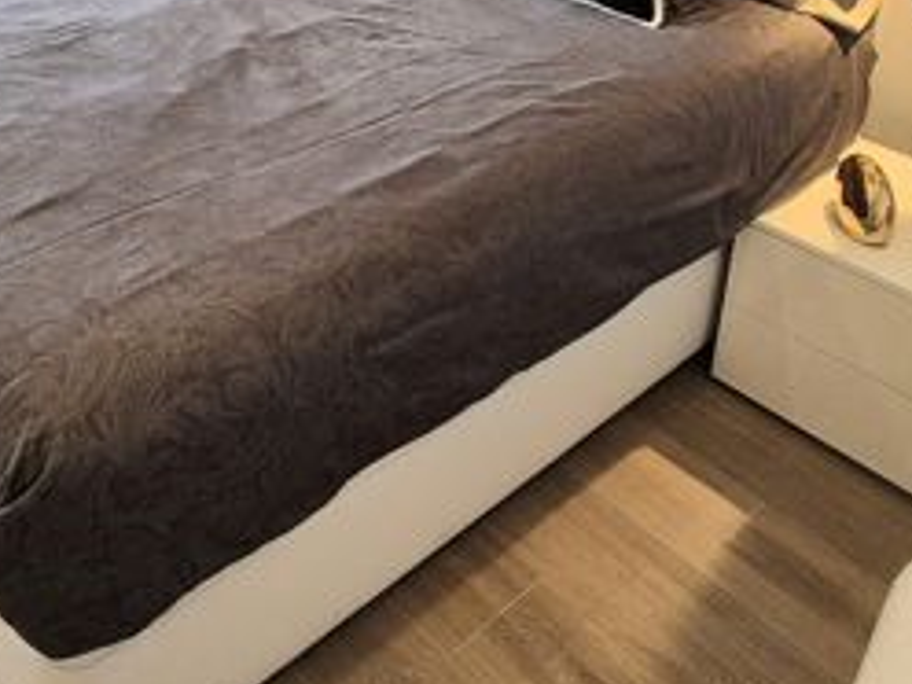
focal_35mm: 37
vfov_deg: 34.5
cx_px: 237
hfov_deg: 48.4
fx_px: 975
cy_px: -29
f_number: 2.2
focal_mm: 2.2
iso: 50
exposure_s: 1/110
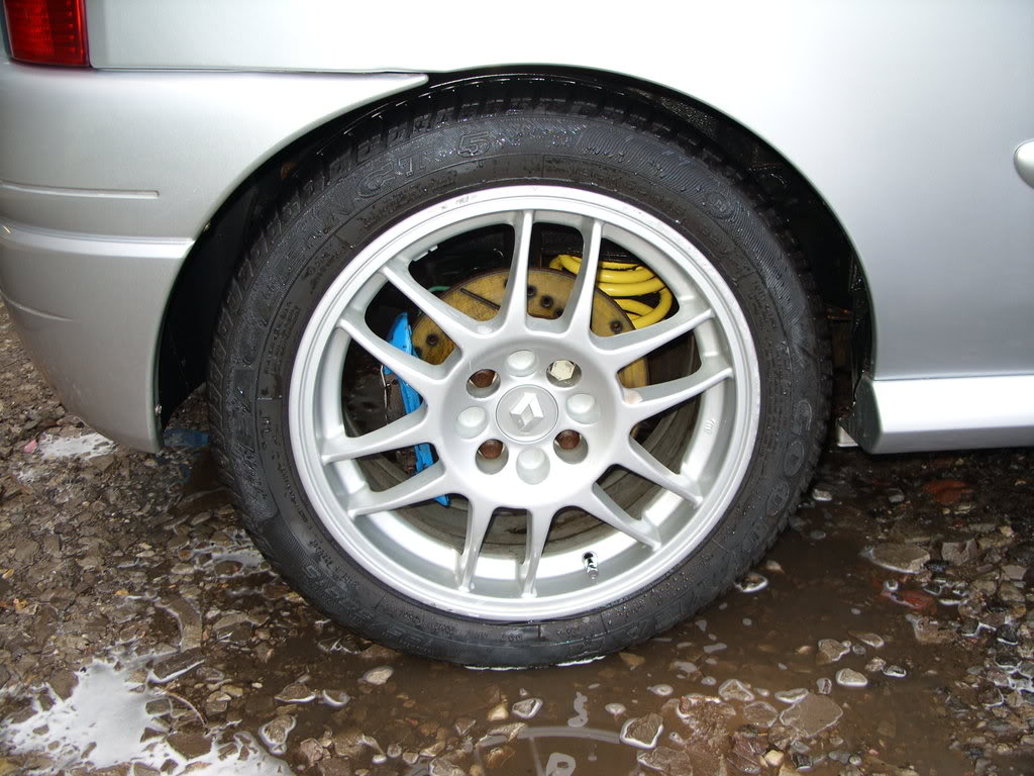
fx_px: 1135
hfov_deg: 49.0
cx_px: 517
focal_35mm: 38
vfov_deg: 37.7
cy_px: 388
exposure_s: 1/45
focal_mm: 7.8
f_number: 2.8
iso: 50
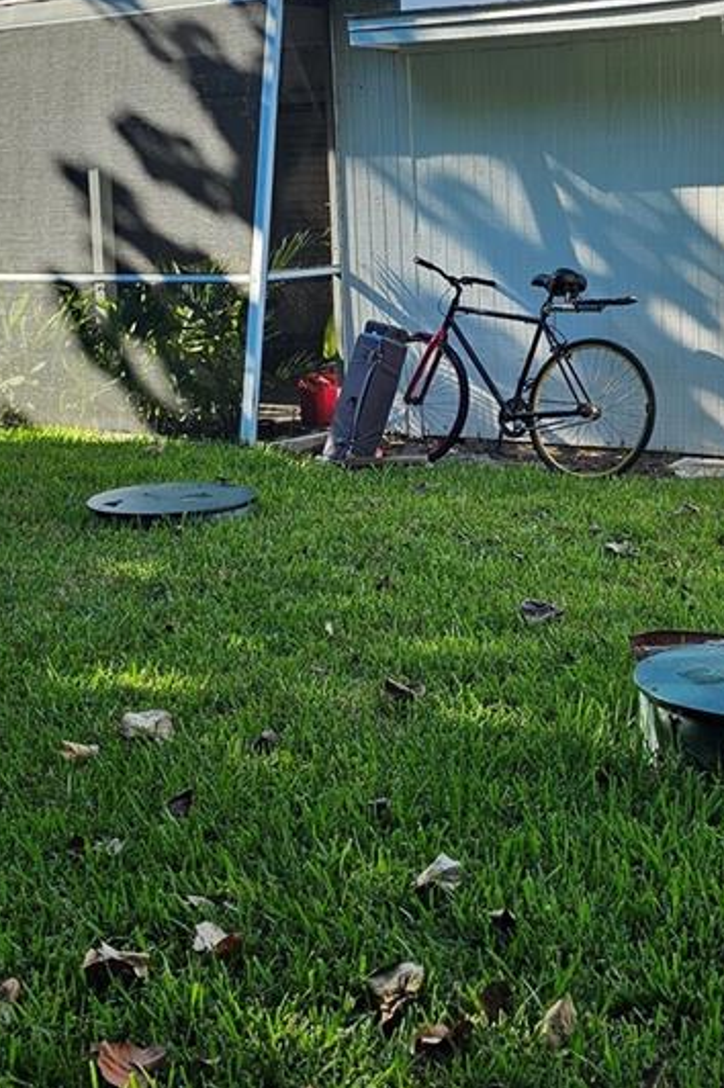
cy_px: 429
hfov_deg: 24.4
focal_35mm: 54
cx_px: 626
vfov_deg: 36.7
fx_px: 1631
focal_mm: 6.3
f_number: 1.7
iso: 10
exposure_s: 1/296
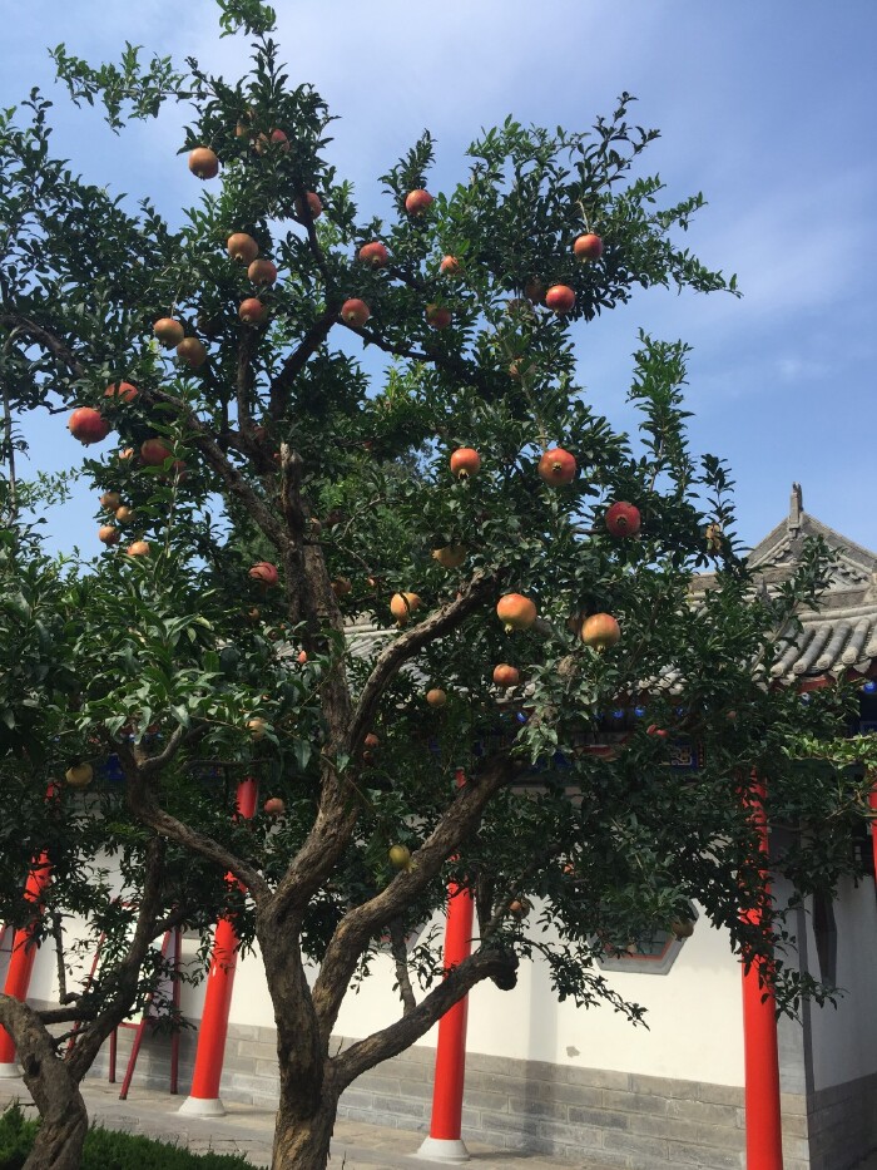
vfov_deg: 61.7
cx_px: 438
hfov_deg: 48.2
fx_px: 979
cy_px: 585
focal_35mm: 29
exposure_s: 1/1041
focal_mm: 4.15
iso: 32
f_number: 2.2
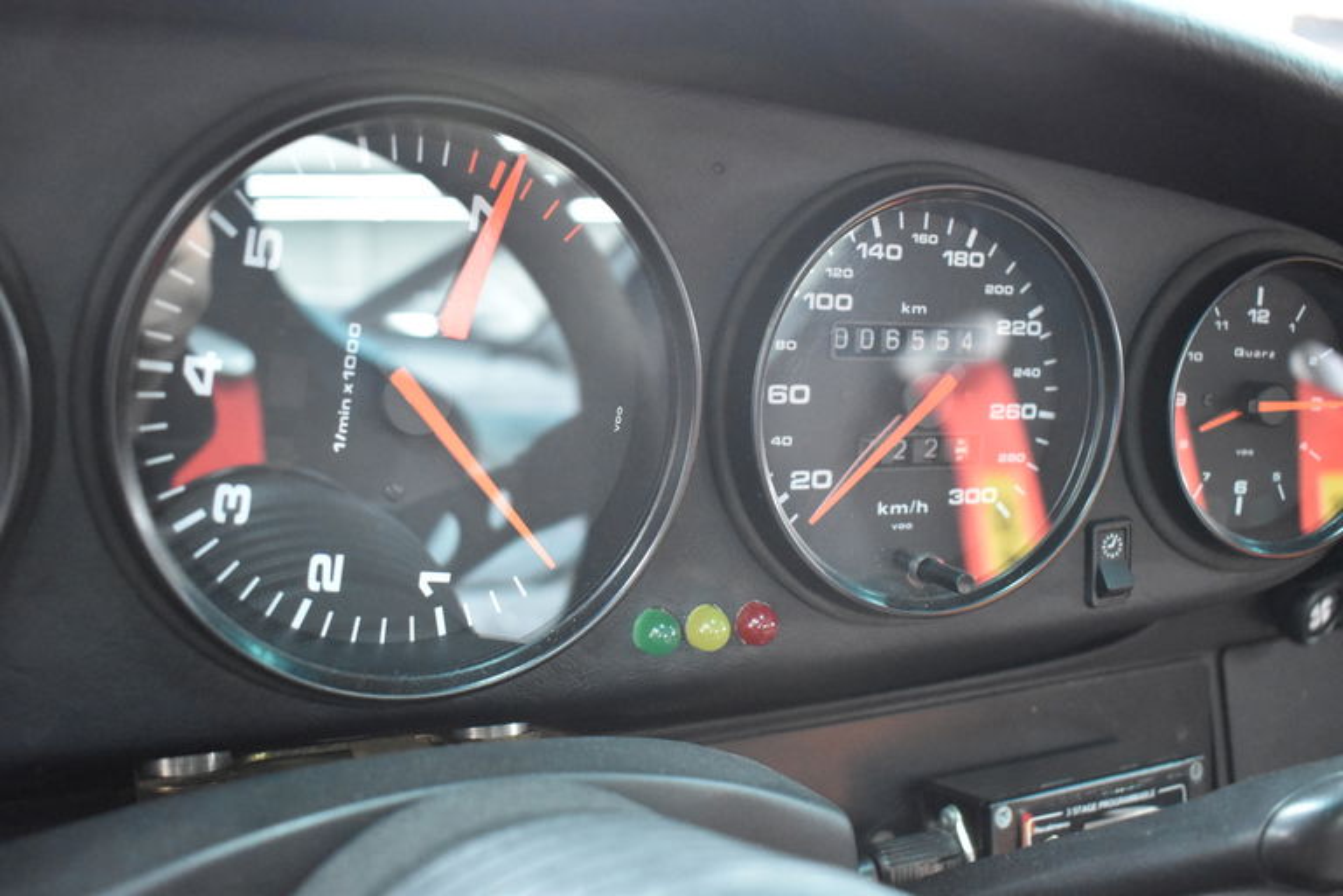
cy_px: 448
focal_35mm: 33
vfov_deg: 40.0
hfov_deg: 57.2
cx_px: 672
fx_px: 1231
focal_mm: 22
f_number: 3.8
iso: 5600
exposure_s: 1/40
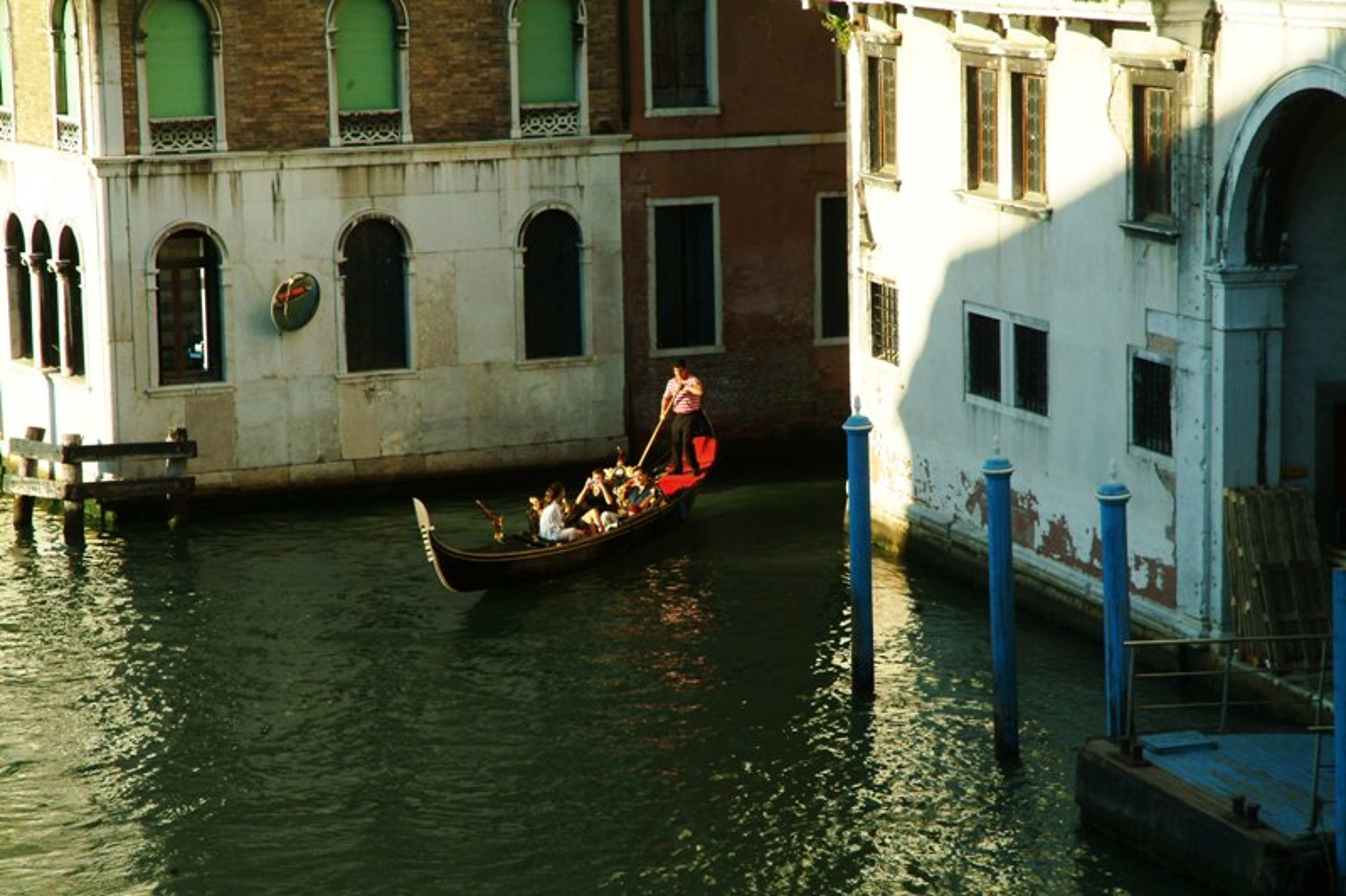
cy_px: 448
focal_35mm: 105
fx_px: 3925
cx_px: 673
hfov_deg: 19.5
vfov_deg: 13.0
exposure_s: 1/350
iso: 400
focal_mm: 70
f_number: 9.5
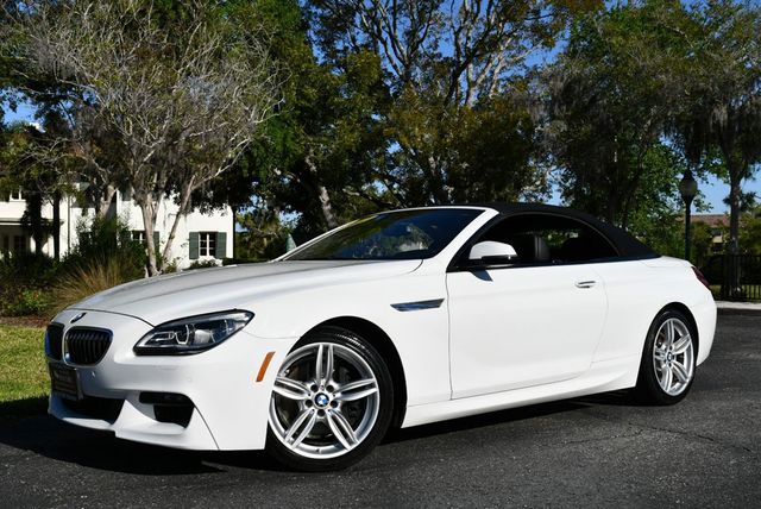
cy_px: 254
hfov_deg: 48.4
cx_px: 380
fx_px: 846
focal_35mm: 40
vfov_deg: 33.5
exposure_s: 1/400
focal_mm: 20
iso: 100
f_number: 10
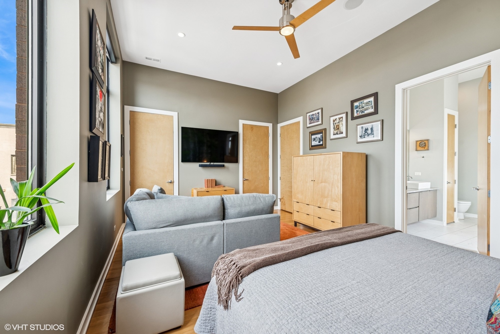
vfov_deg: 81.3
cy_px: 167
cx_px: 250
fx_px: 195
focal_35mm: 14
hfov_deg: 104.2
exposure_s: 1/40
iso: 200
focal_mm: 14
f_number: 8
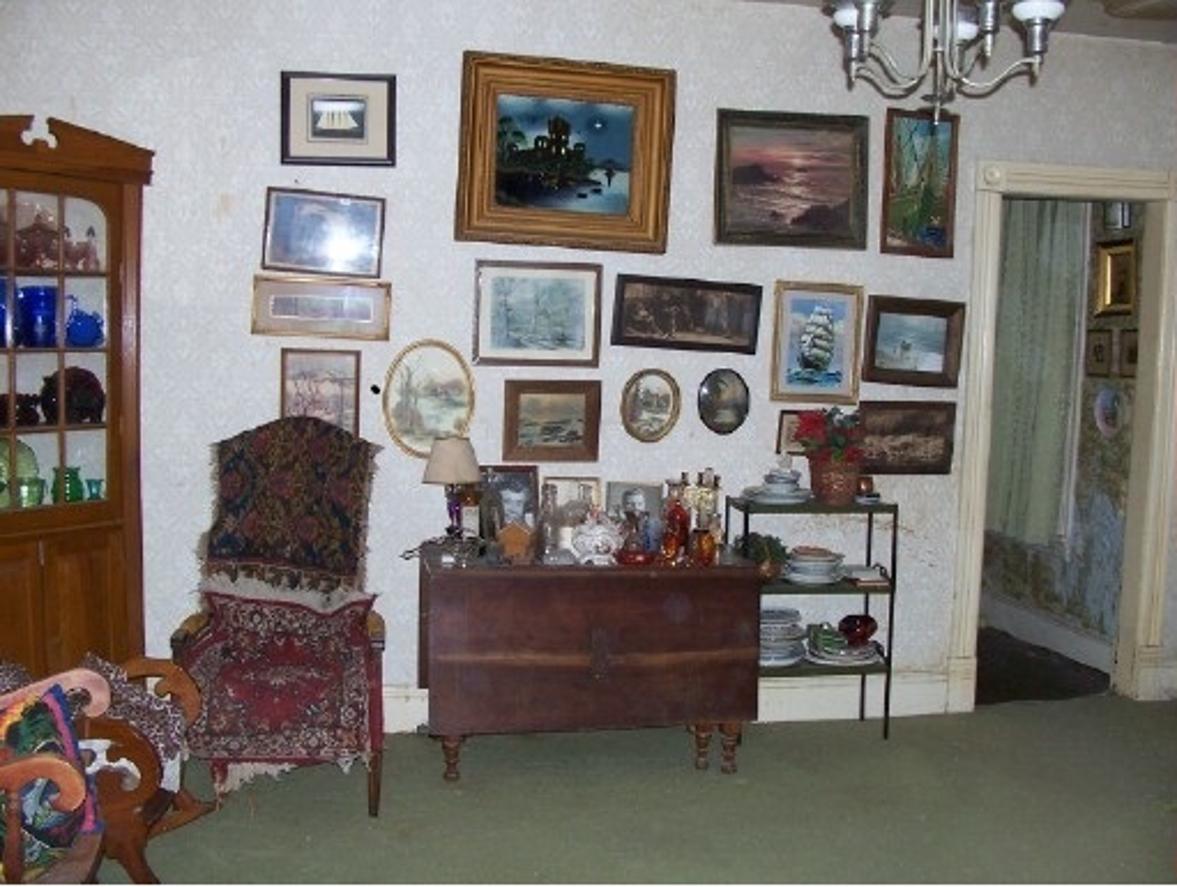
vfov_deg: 40.8
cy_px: 444
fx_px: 1192
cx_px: 588
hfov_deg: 52.6
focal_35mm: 35
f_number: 2.8
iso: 140
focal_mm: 6
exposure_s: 1/60
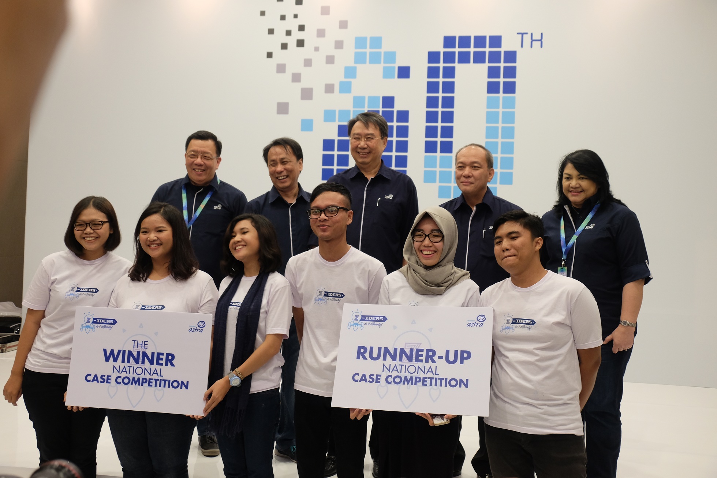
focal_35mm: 36
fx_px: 717
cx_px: 358
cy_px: 239
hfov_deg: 53.1
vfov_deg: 36.9
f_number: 4
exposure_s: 1/40
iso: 800
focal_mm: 24.3
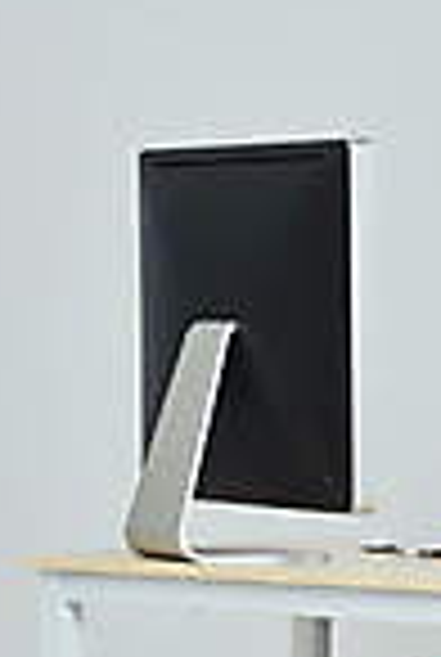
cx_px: 529
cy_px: 441
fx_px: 3749
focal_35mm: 205
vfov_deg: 10.0
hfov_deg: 6.7
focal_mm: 75
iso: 100
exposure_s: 1/125
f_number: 13
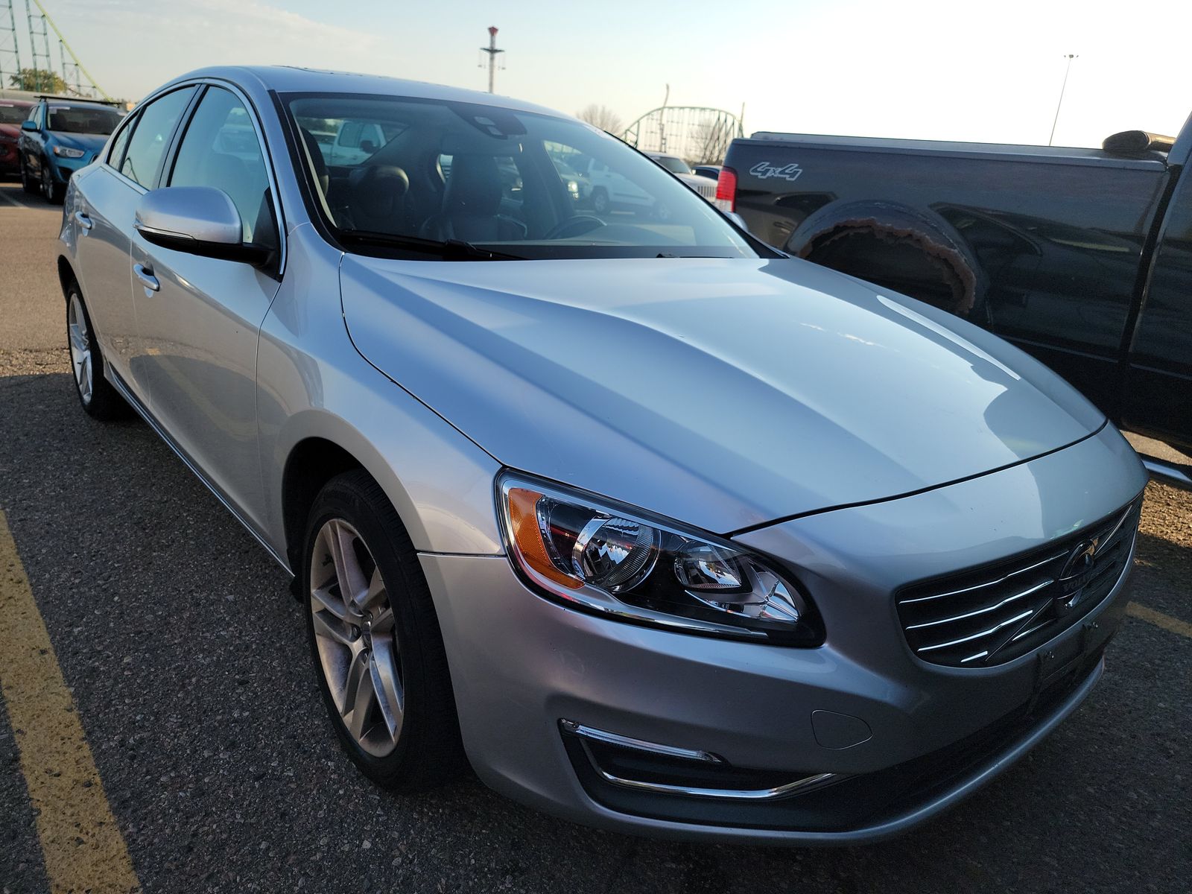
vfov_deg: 56.8
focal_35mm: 24
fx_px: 826
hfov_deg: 71.6
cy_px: 447
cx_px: 596
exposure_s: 1/448
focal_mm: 6.7
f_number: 1.8
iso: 50
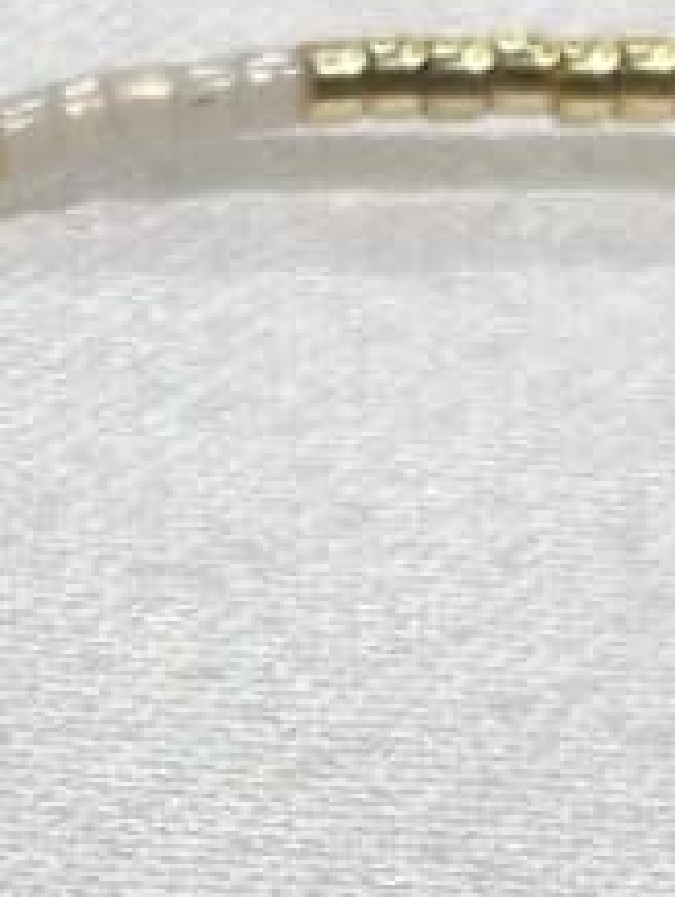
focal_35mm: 244
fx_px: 6332
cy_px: 1160
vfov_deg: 8.0
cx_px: 296
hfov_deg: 6.1
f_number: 1.6
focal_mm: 5.96
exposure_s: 1/402
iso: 32
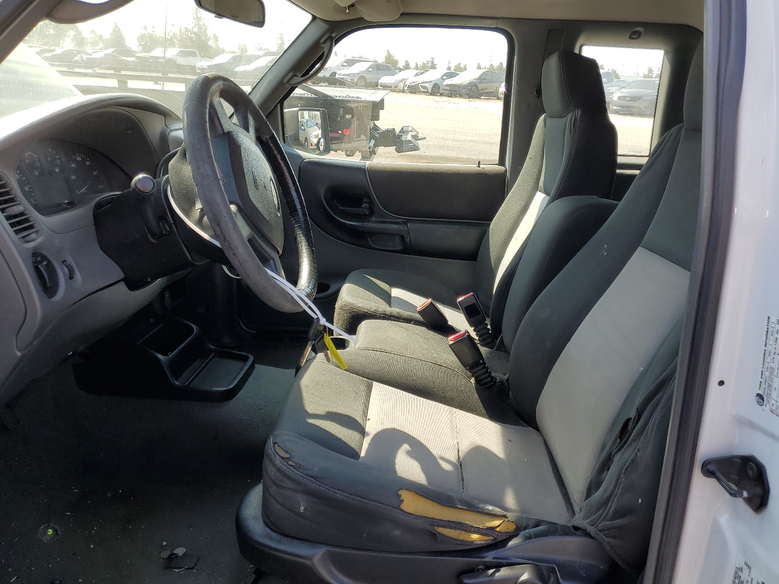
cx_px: 390
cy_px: 292
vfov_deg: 53.1
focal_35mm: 26
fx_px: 585
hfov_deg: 67.3
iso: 50
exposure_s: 1/625
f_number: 1.5
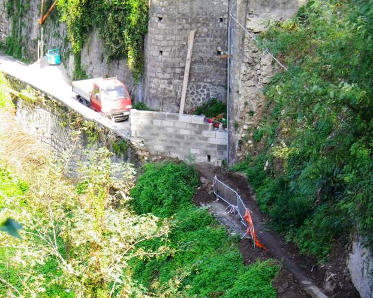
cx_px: 178
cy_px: 149
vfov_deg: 6.9
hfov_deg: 8.7
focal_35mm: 223
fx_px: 2461
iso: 250
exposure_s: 1/125
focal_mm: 37.5
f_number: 5.8
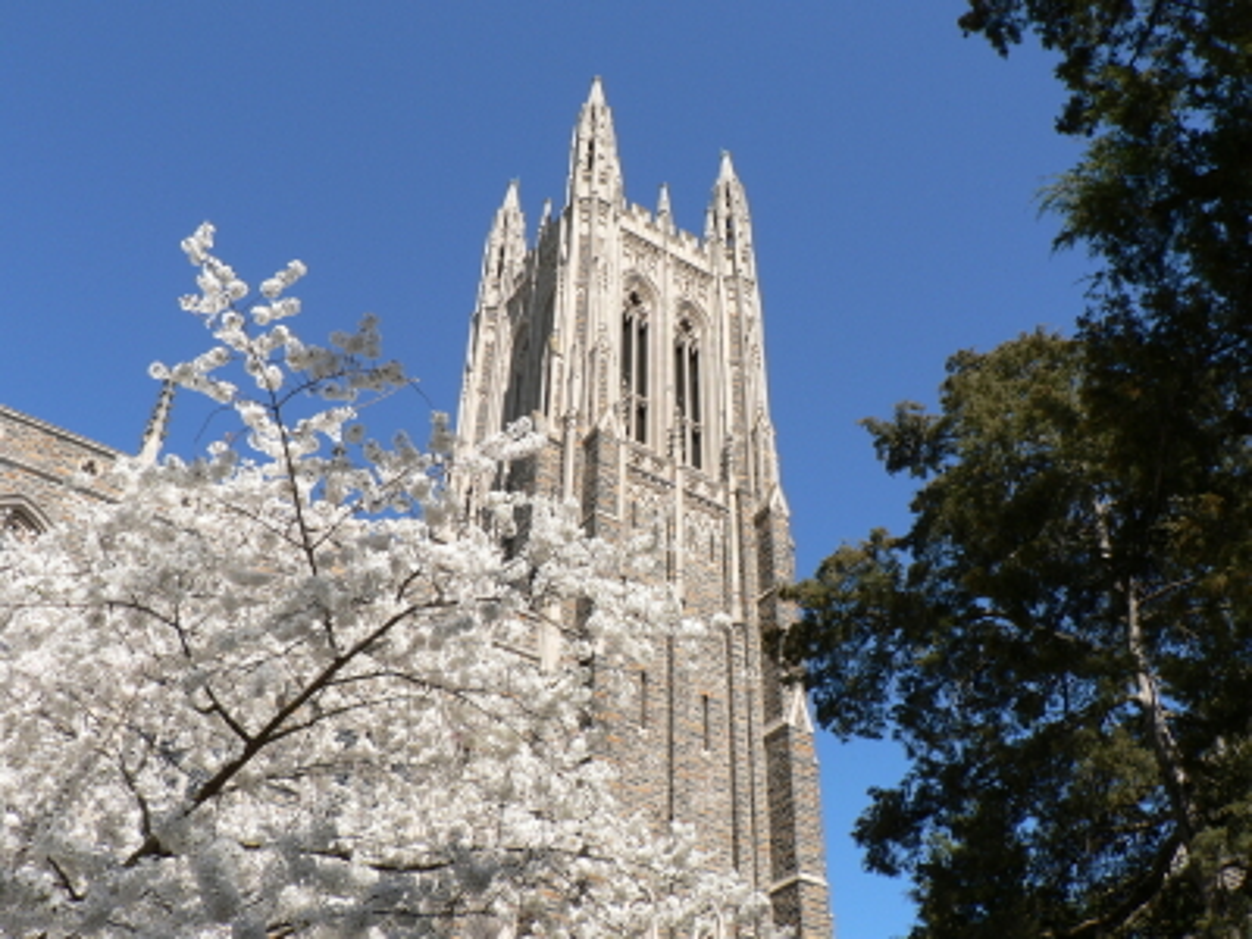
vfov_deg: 39.7
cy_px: 470
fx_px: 1302
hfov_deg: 51.4
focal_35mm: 36
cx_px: 626
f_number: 4.5
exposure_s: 1/400
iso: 80
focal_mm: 6
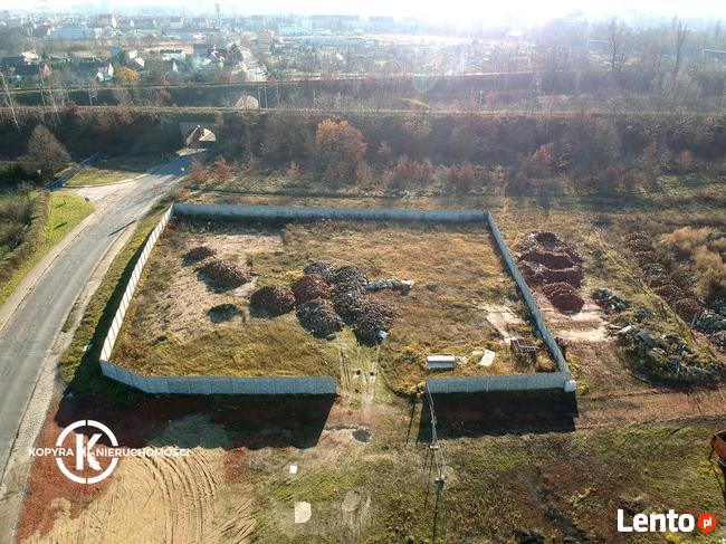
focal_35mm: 25
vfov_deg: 54.8
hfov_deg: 69.4
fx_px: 524
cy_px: 272
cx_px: 363
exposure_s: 1/400
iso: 100
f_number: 2.6
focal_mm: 4.49
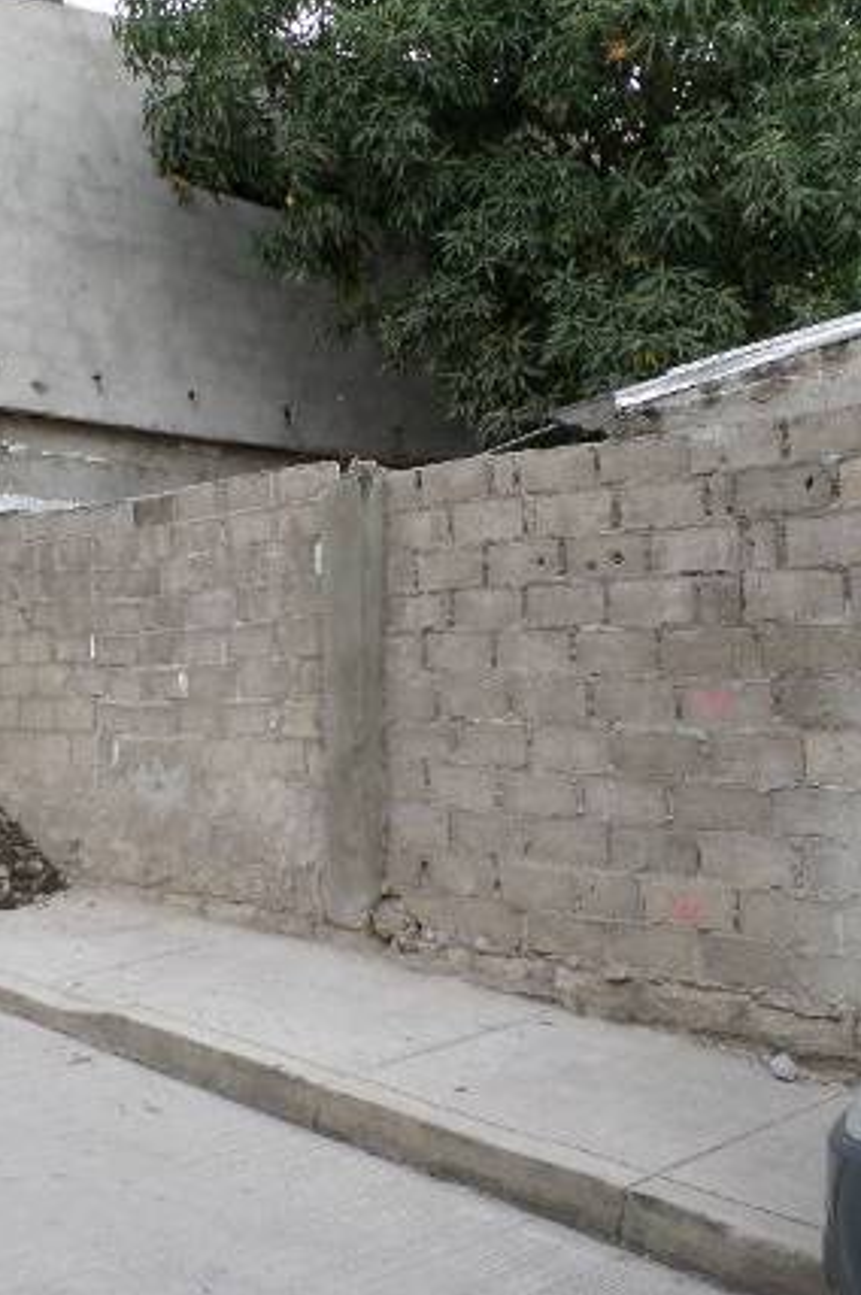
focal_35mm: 39
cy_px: 643
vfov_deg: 49.6
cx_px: 236
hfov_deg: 33.6
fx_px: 1401
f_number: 2.5
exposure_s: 1/250
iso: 80
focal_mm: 4.5
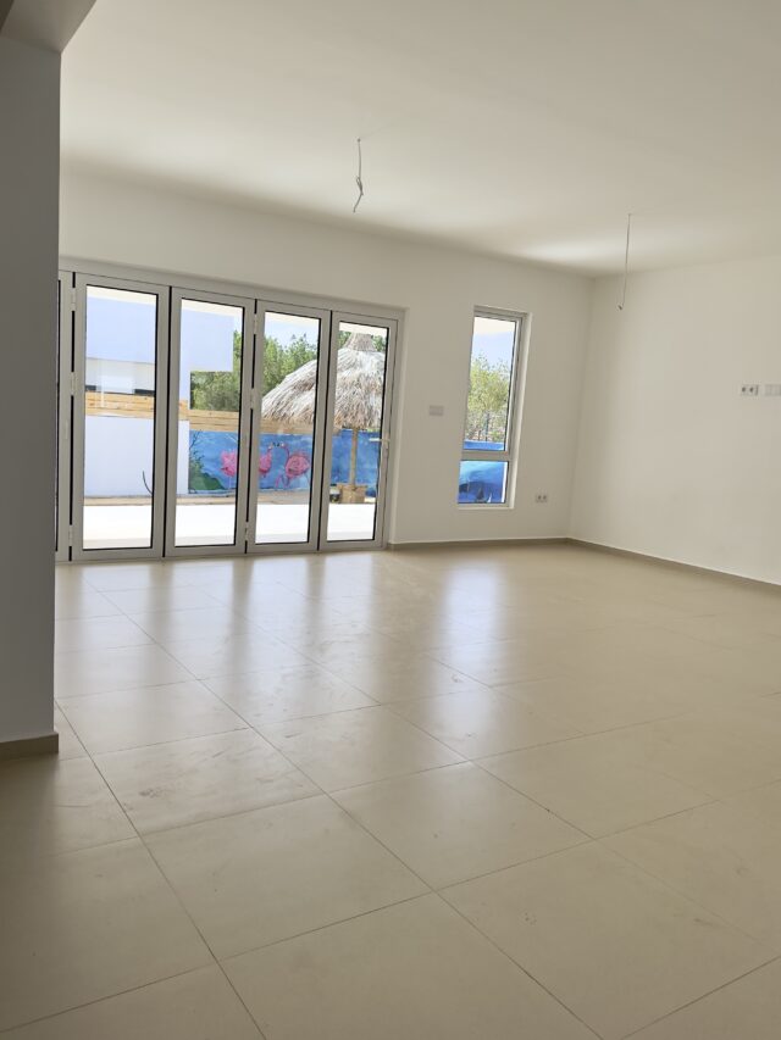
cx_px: 390
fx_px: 722
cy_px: 520
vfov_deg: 71.6
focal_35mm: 24
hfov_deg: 56.8
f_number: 1.78
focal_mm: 6.76
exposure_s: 1/598
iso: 80
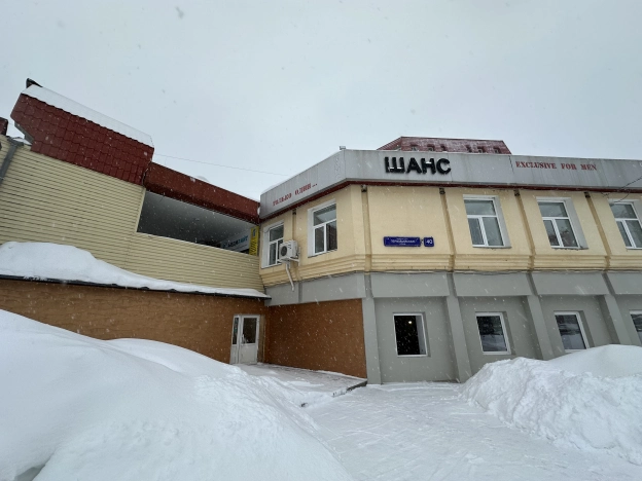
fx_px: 260
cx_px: 321
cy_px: 240
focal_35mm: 14
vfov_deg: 85.7
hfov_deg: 102.1
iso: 40
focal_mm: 2.22
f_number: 2.2
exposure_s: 1/284
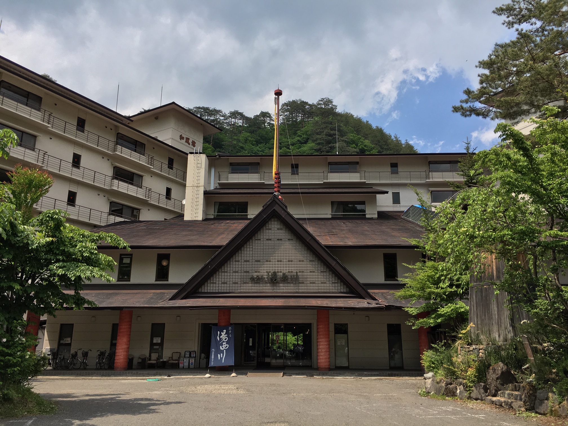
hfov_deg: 61.7
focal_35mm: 29
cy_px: 213
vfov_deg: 48.2
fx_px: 476
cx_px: 284
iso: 25
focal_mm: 4.15
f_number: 2.2
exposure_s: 1/1923
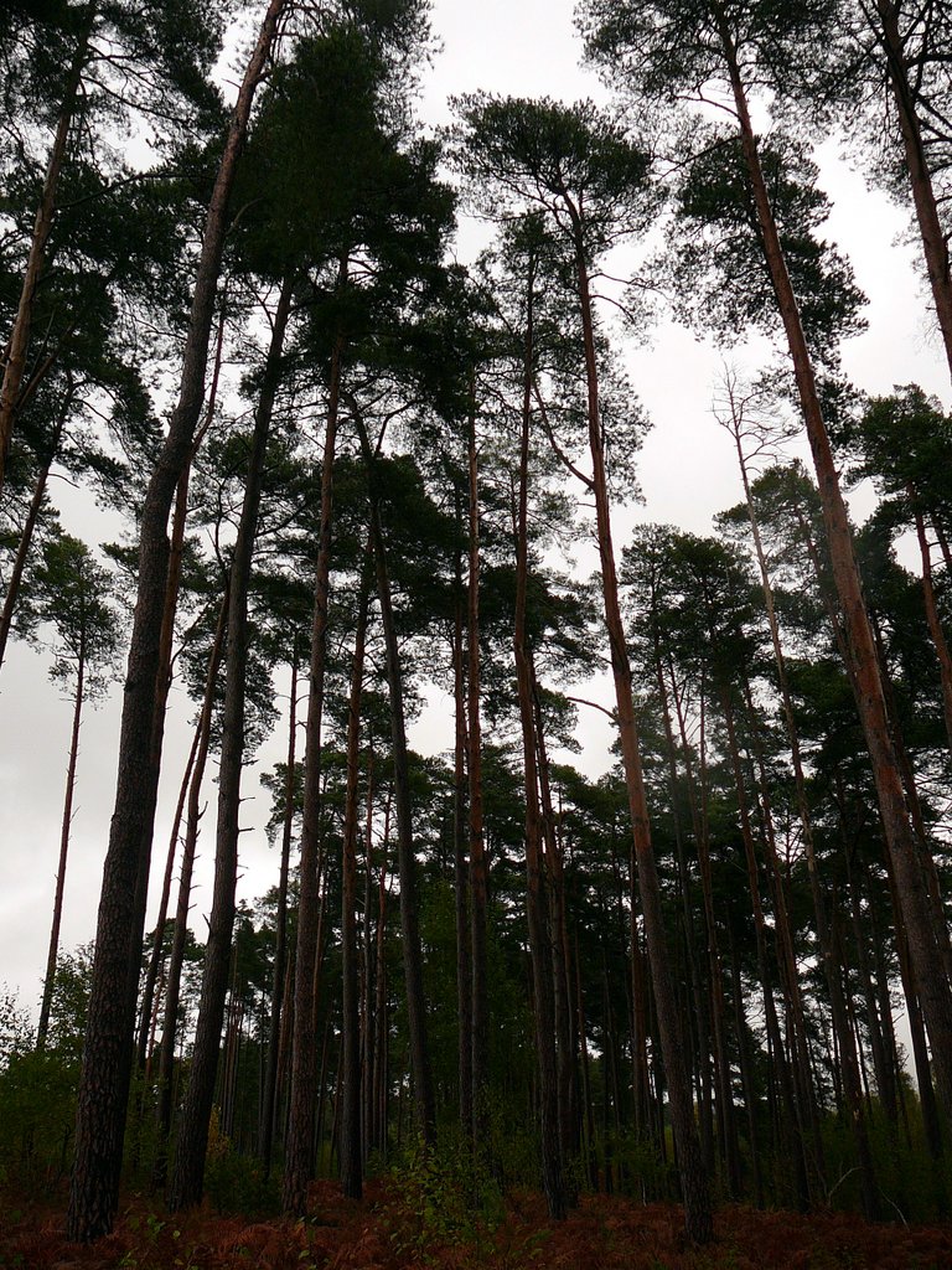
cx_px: 476
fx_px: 1283
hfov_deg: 40.7
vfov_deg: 52.6
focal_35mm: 35
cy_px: 635
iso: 80
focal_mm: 5.2
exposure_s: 1/250
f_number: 2.8
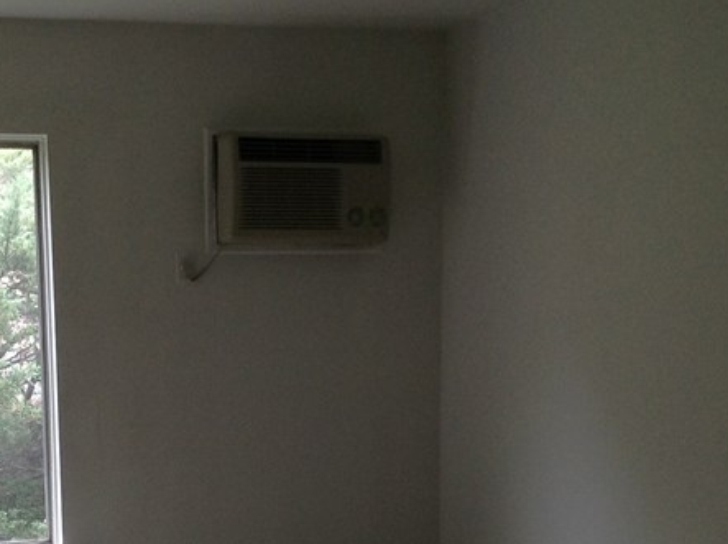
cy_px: 549
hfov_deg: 24.0
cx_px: 227
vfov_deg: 17.7
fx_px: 1701
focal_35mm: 81
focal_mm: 4.28
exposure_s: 1/120
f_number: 2.4
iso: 80
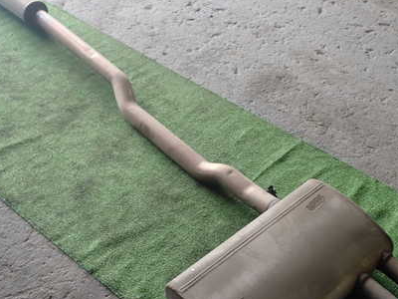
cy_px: 170
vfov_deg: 32.1
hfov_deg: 42.0
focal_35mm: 45
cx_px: 224
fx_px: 517
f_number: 2.3
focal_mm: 5.4
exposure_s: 1/60
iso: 100
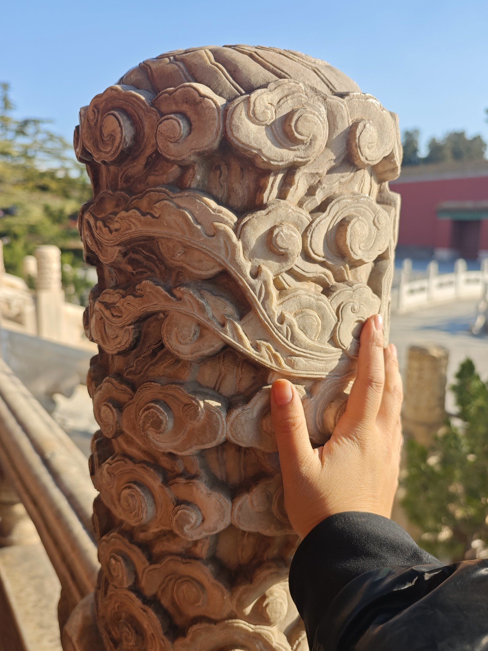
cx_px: 237
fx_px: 545
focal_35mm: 29
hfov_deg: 48.2
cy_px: 342
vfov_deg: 61.6
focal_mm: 8.72
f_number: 2
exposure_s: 1/1111
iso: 50
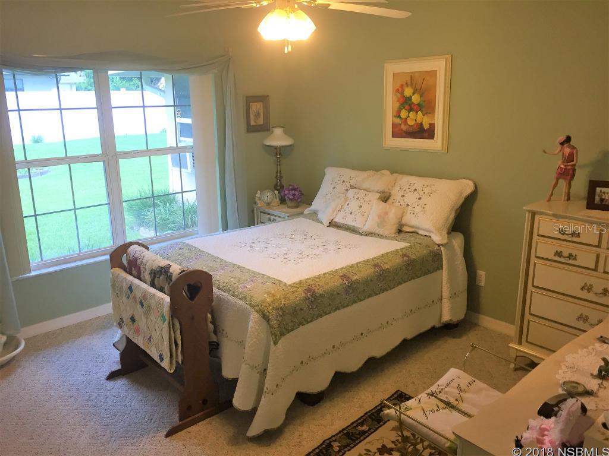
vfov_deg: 48.2
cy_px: 228
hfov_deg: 61.7
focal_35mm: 29
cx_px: 304
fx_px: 510
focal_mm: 4.15
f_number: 2.2
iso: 40
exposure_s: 1/30
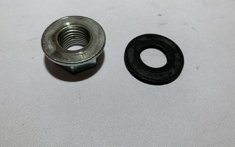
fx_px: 179
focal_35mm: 28
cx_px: 118
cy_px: 64
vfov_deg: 44.4
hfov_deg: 66.5
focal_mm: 4.25
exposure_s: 1/122
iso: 25
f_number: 1.8
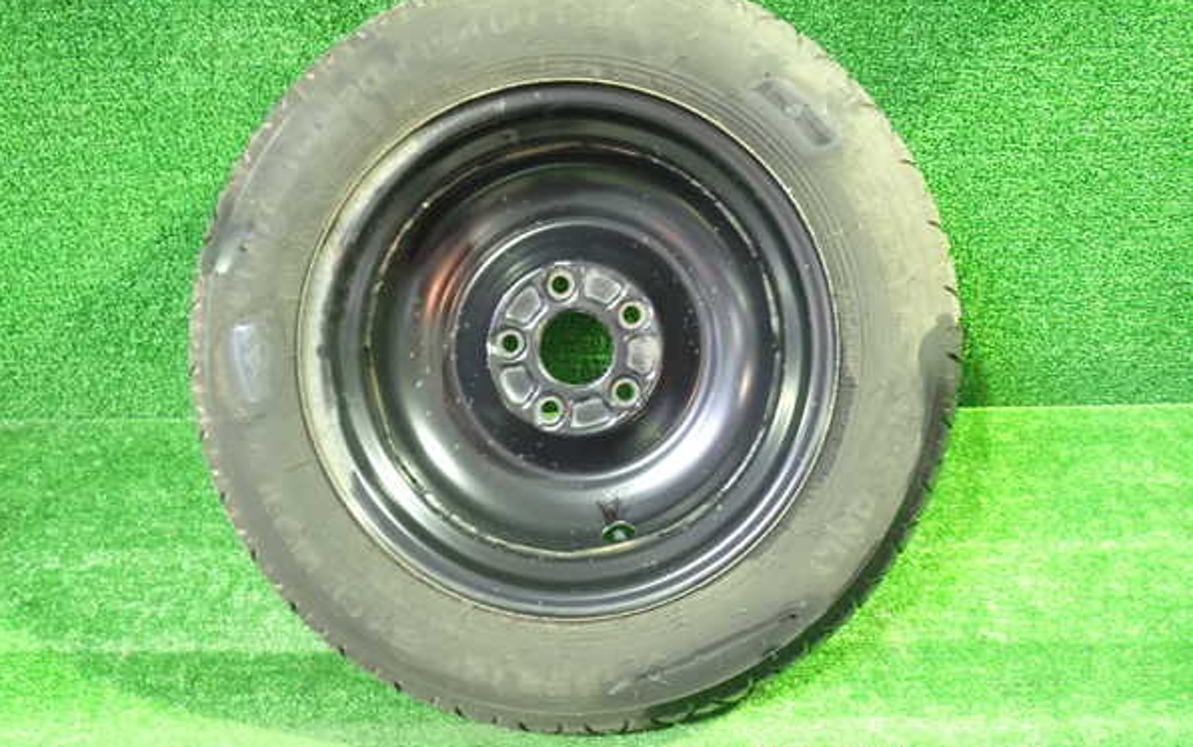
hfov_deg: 59.6
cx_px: 594
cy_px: 346
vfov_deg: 39.4
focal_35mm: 32
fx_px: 1041
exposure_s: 1/10
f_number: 2.3
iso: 800
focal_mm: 5.4
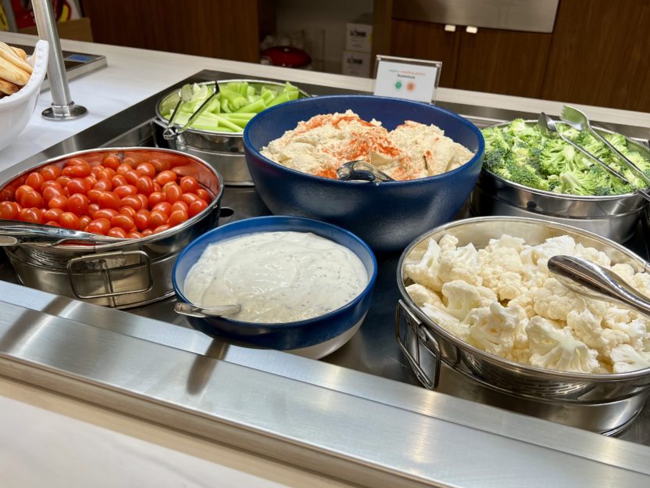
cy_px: 247
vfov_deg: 44.2
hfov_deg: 56.8
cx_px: 331
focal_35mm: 32
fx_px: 601
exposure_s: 1/115
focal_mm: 5.7
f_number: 1.5
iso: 64
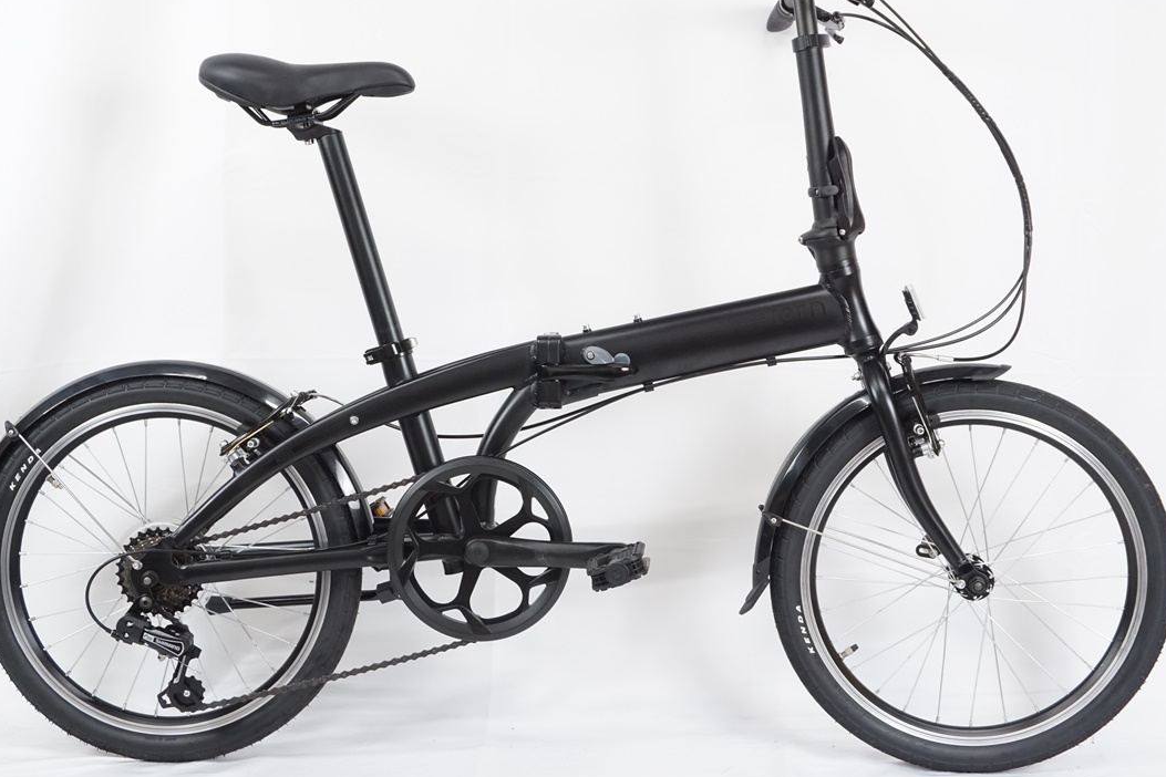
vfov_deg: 27.2
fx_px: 1605
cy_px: 341
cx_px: 570
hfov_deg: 39.9
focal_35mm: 50
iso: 1000
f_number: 8
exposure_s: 1/20
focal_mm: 29
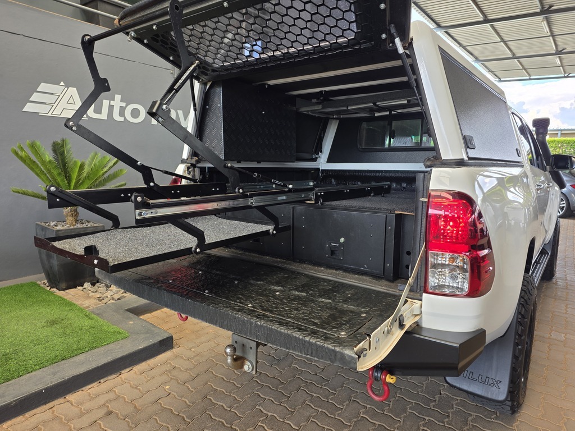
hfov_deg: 73.9
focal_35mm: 23
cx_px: 288
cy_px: 216
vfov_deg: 58.9
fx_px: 382
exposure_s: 1/180
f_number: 1.7
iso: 50
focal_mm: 6.25
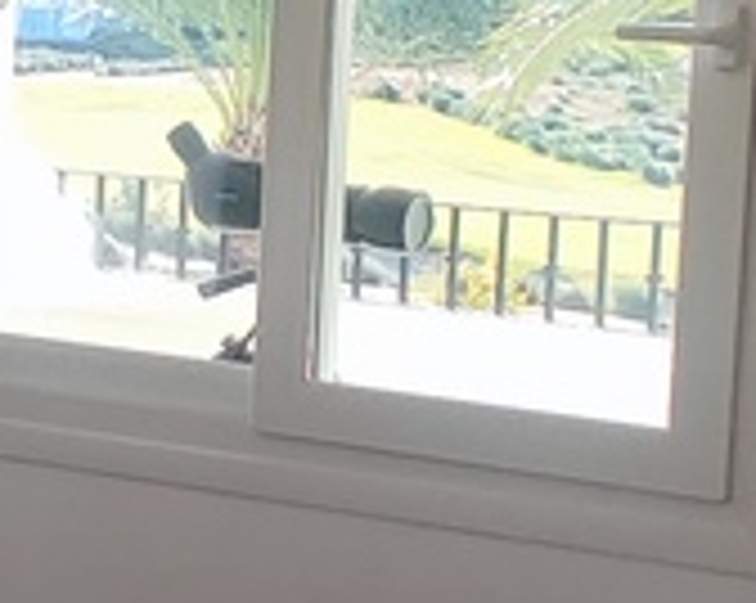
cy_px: 234
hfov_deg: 15.8
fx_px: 2659
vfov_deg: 12.9
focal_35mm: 119
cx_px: -36
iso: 50
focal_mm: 1.65
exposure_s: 1/169
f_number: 2.2
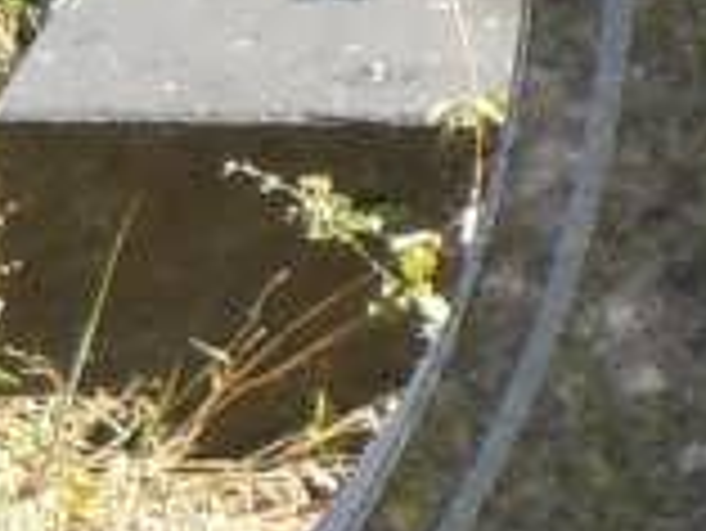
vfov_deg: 2.5
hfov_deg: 3.3
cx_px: 1520
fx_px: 12002
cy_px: 306
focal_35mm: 588
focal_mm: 13.9
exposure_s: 1/400
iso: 200
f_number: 4.3
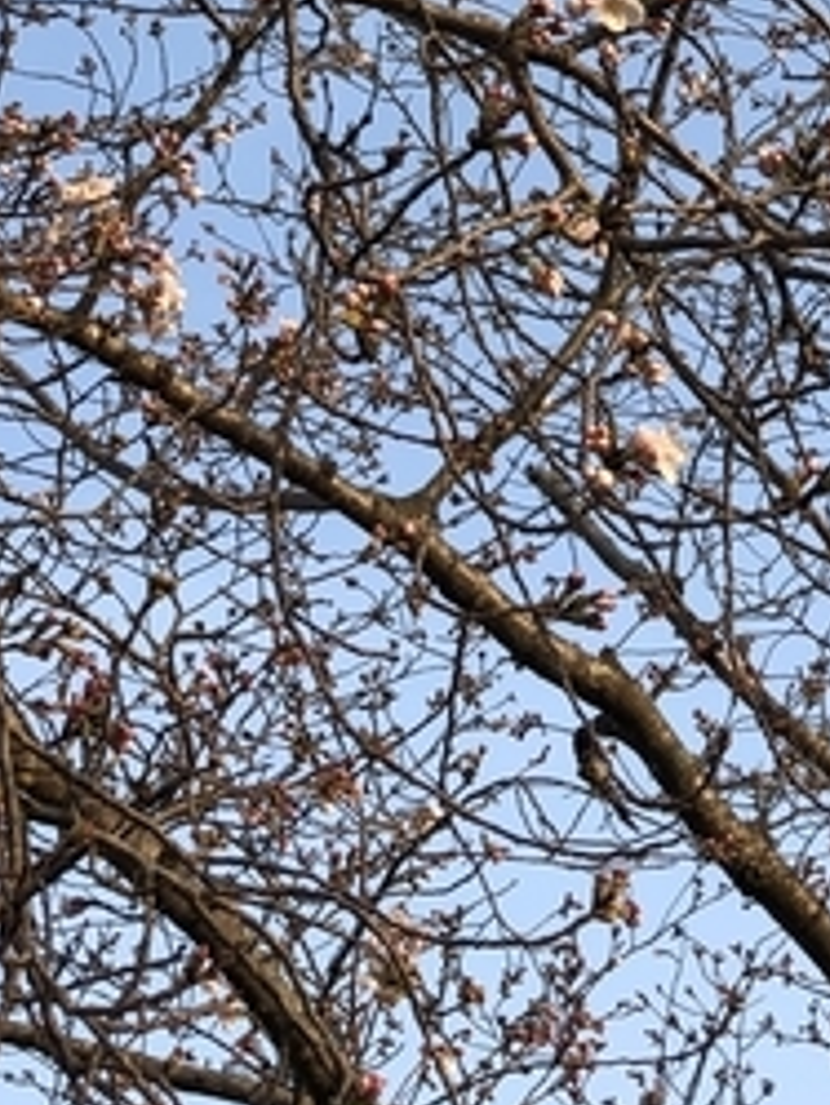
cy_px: -275
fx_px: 2875
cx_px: 377
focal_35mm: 90
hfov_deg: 16.4
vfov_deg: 20.2
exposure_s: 1/585
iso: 20
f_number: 1.8
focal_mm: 3.99
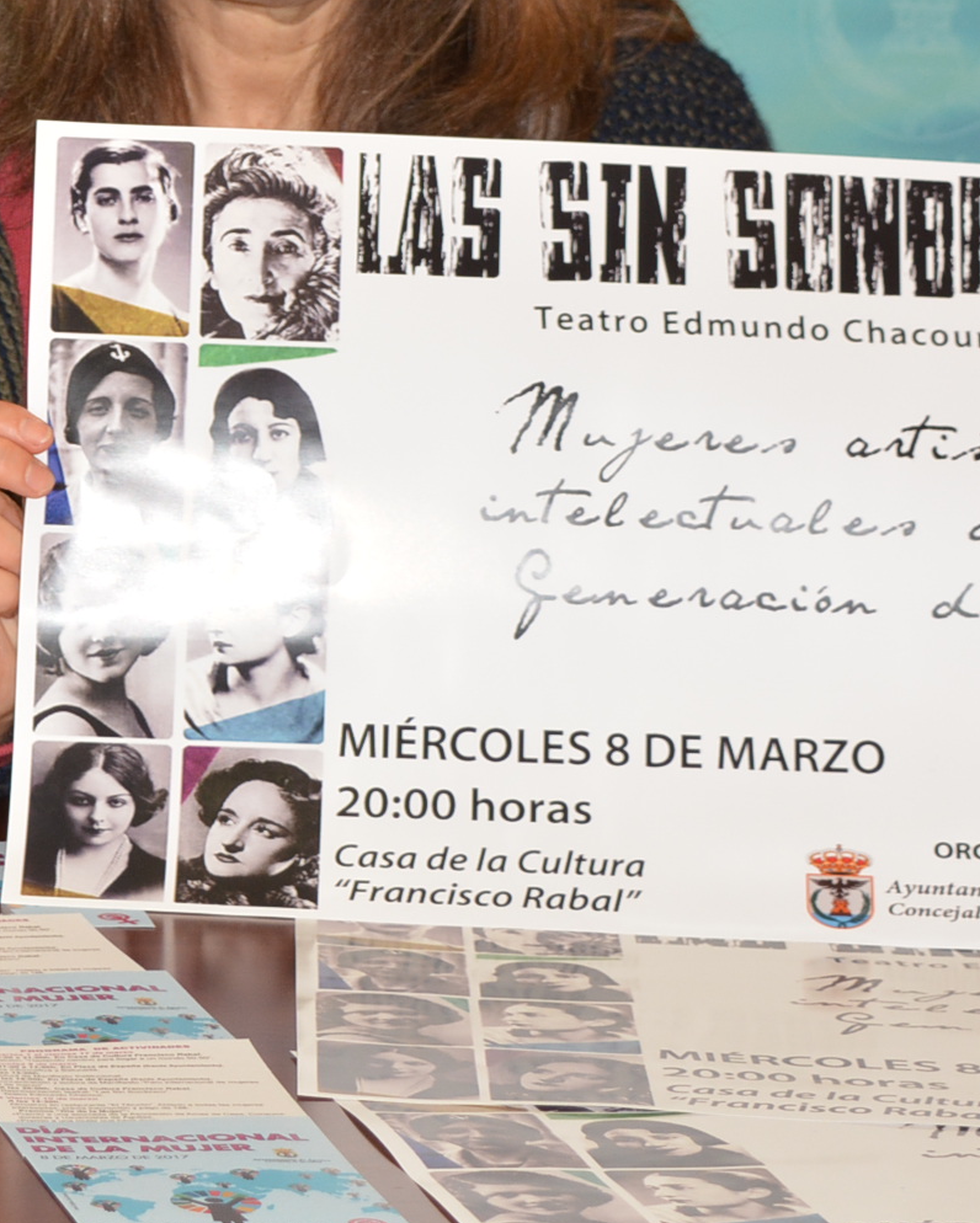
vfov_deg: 9.9
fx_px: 7065
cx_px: -309
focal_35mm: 195
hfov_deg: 7.8
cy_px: 146
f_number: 5
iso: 400
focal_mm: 46
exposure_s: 1/60
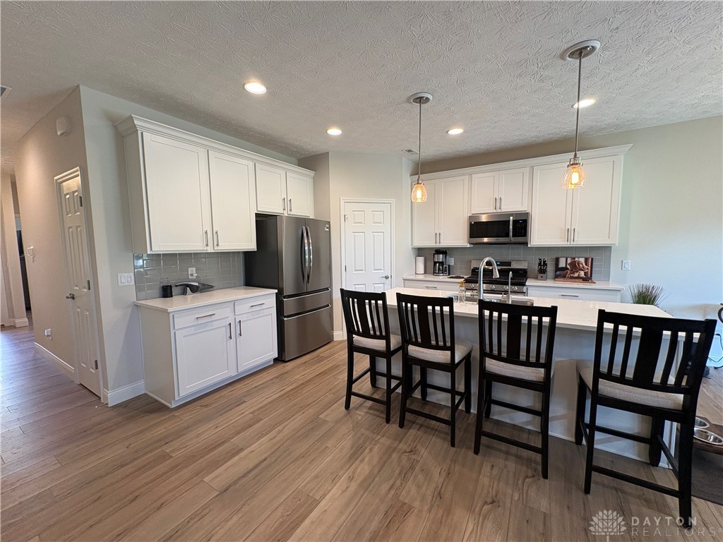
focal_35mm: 14
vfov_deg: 85.7
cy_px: 271
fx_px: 292
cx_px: 362
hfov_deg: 102.1
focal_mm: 2.22
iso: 160
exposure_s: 1/60
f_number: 2.2
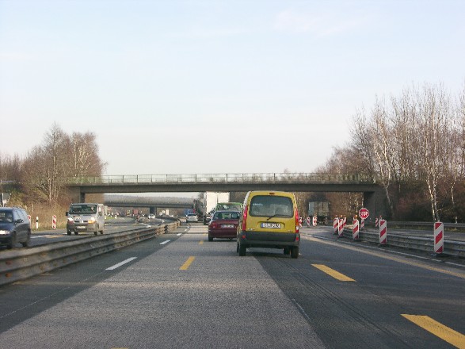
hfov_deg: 26.3
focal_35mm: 74
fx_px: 994
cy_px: 174
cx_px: 232
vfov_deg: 19.9
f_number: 6
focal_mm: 18.8
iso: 50
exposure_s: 1/100
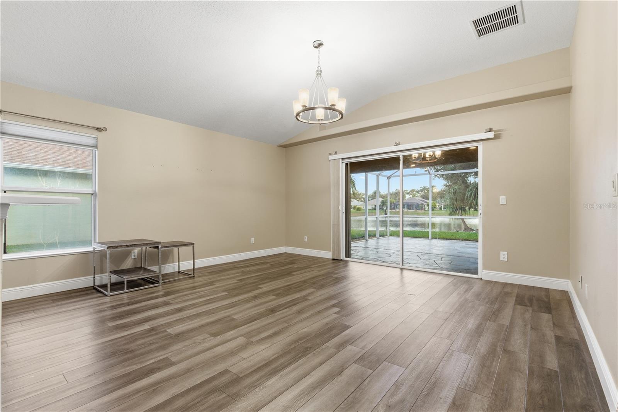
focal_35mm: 16
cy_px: 206
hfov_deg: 96.7
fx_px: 275
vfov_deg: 73.7
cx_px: 309
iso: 250
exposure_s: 1/15
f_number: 9
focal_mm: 16
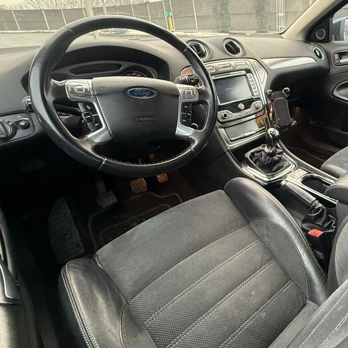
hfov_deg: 58.5
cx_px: 292
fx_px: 273
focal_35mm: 24
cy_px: 141
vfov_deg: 64.5
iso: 320
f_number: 2.2
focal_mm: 2.22
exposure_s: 1/74
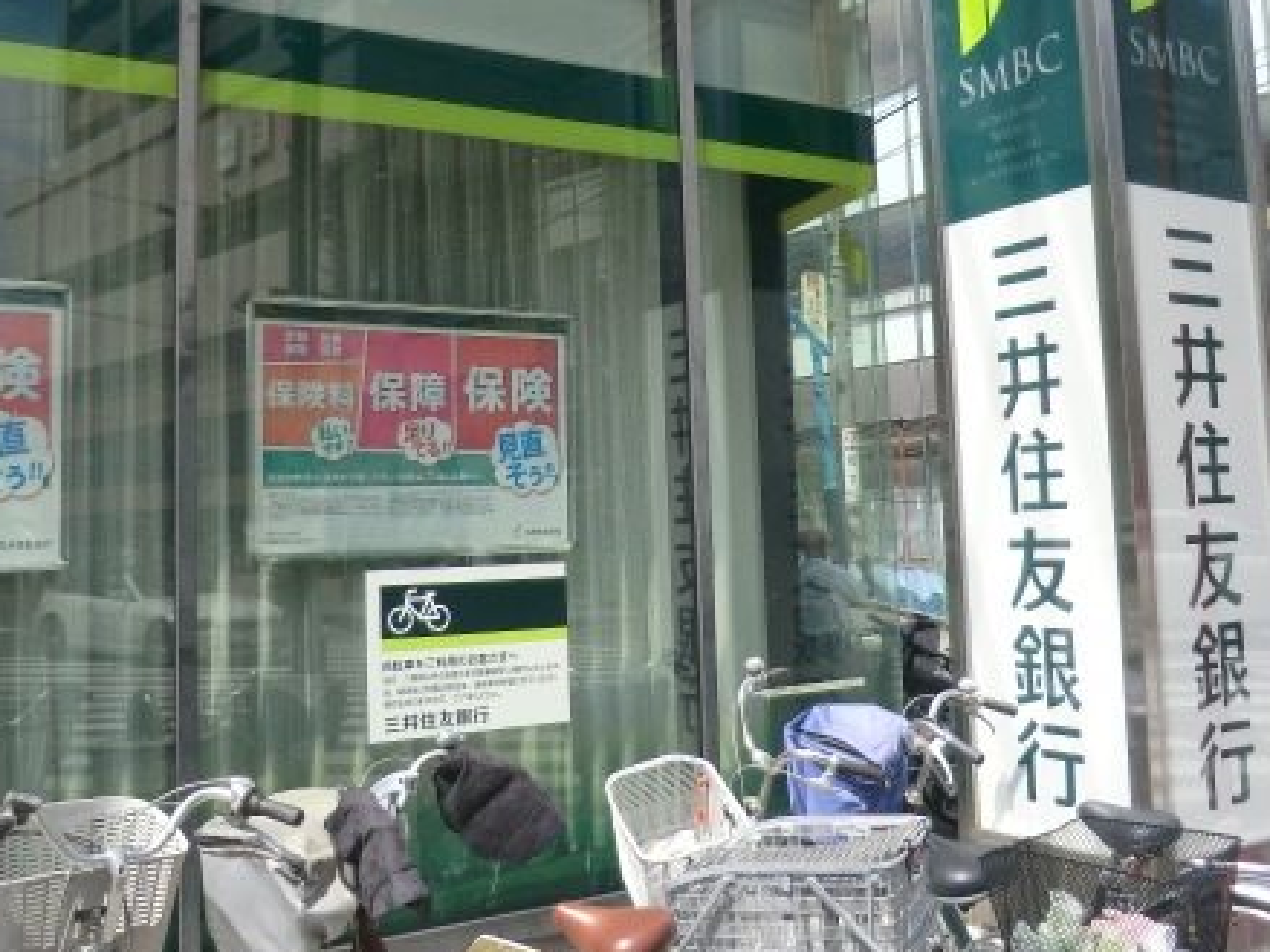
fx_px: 1284
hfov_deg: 52.6
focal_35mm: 35
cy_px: 370
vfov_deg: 40.5
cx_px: 648
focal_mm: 4.3
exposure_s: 1/800
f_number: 3.2
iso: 80
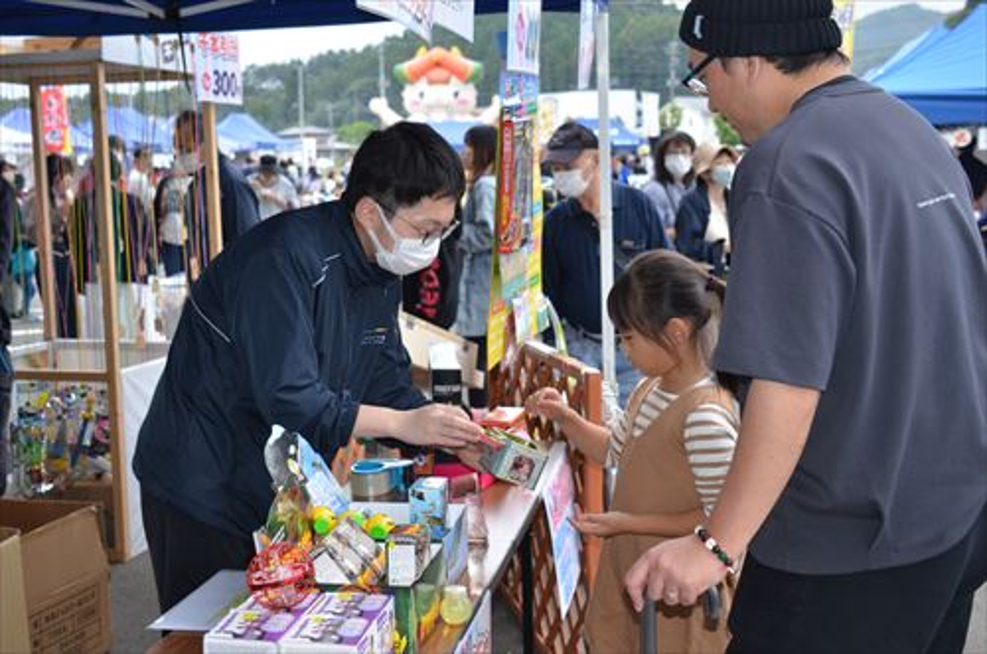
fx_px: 1231
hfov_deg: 43.7
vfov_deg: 29.7
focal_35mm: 45
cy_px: 327
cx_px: 494
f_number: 4.2
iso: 640
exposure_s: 1/250
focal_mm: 30
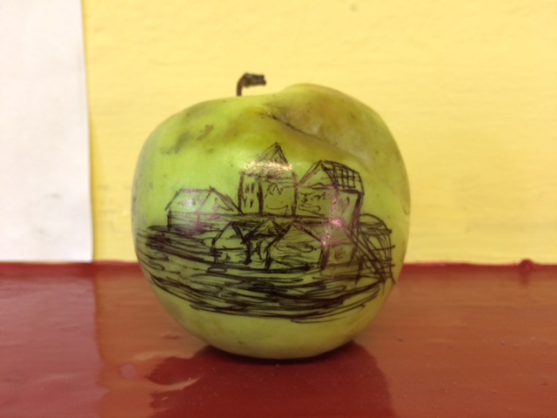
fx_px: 467
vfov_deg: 48.2
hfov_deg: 61.7
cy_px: 209
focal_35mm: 29
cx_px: 278
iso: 160
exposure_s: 1/33
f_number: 2.2
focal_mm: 4.15
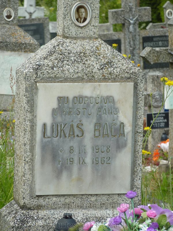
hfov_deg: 5.0
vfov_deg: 6.6
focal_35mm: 300
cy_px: 116
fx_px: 1999
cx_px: 86
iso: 80
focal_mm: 49.2
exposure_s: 1/200
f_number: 4.9
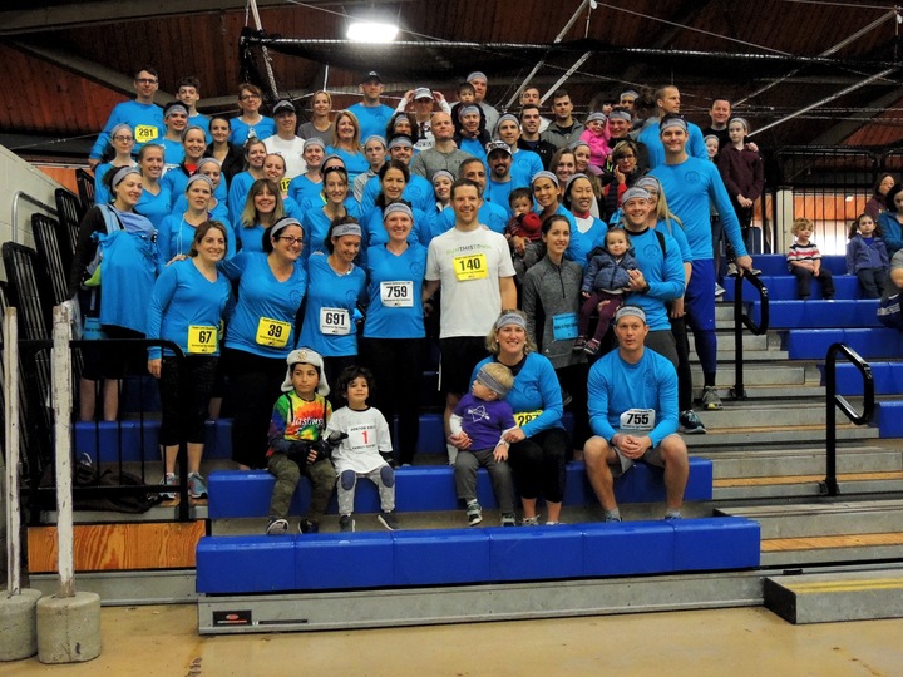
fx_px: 1043
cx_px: 452
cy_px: 338
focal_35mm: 40
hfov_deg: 46.8
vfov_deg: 36.0
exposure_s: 1/100
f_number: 3.3
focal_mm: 7.1
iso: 1600
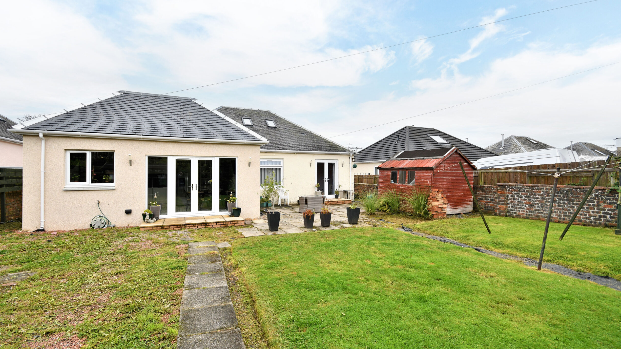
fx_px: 263
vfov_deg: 67.1
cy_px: 169
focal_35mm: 16
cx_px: 310
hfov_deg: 99.4
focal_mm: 10
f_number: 8
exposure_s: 1/80
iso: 100
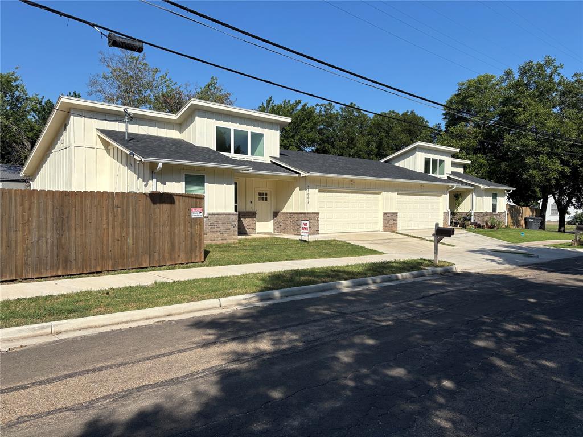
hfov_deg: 67.3
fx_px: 438
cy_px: 218
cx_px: 292
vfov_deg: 53.1
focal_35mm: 26
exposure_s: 1/4082
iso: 50
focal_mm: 5.96
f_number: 1.6
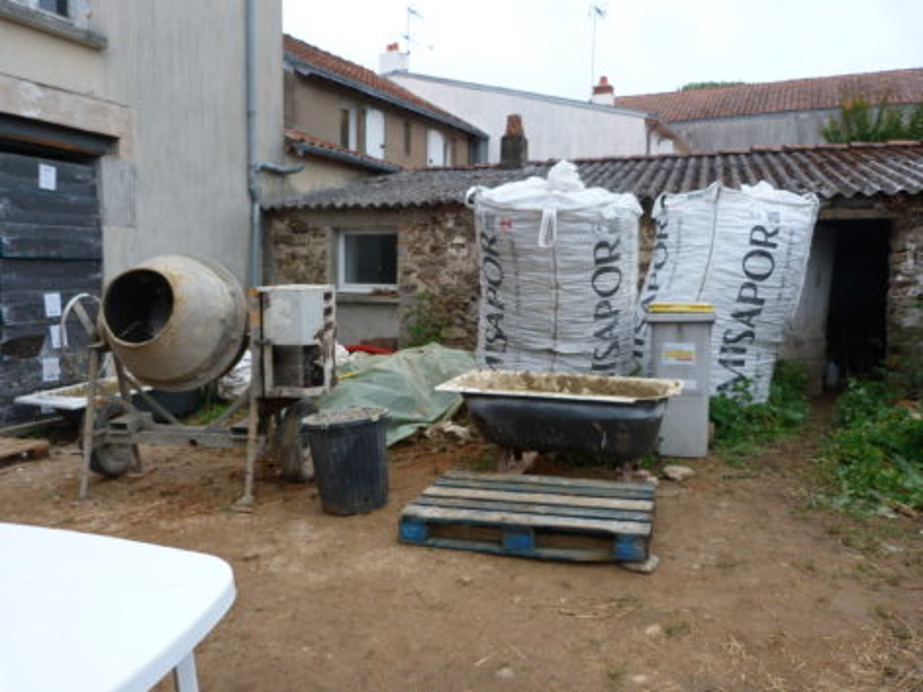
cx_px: 462
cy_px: 346
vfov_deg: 54.9
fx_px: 666
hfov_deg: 69.4
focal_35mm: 25
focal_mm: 4.5
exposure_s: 1/100
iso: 80
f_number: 2.8
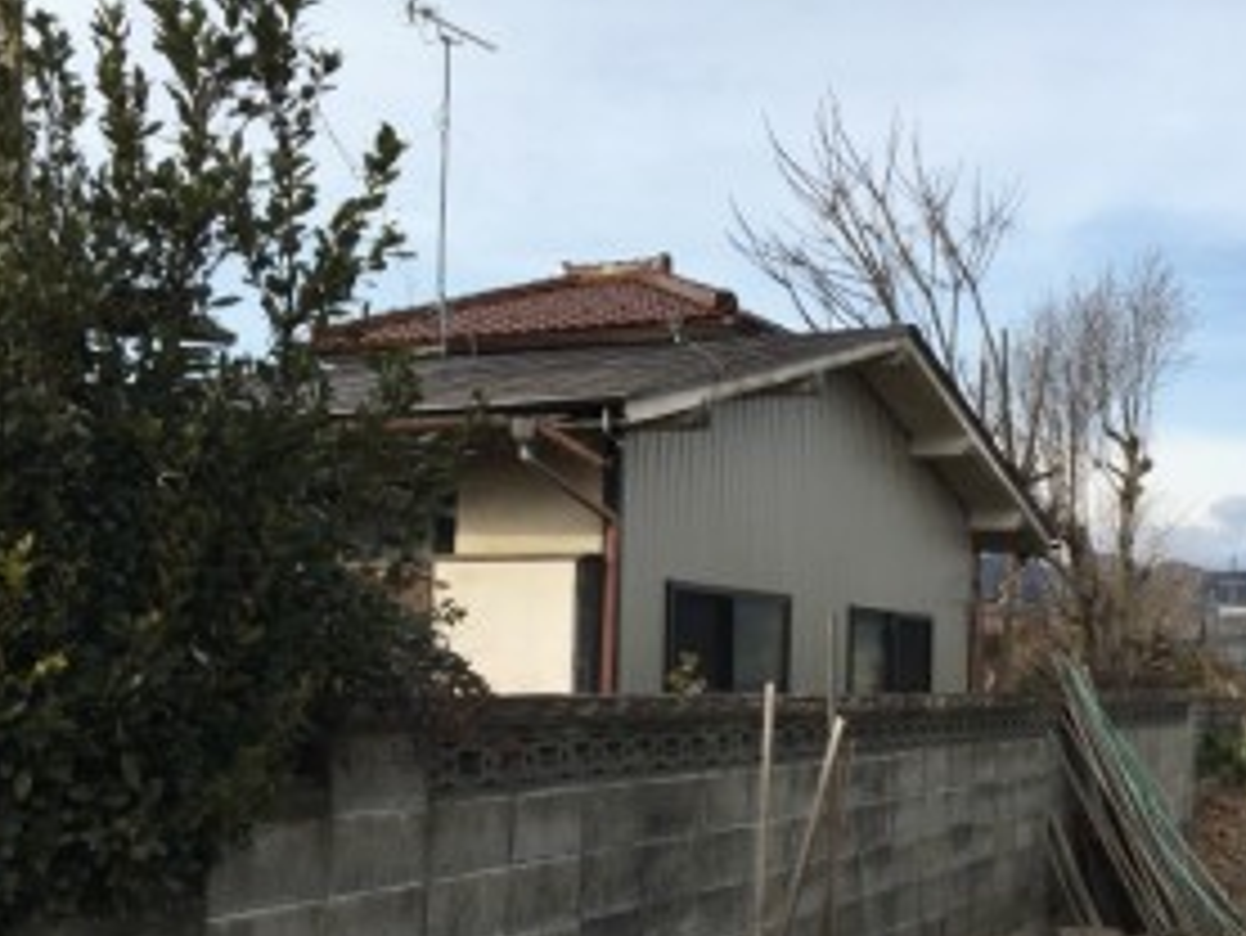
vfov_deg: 32.0
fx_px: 1620
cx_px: 774
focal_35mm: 45
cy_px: 605
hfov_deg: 41.8
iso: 25
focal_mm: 4.15
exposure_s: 1/1374
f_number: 2.2
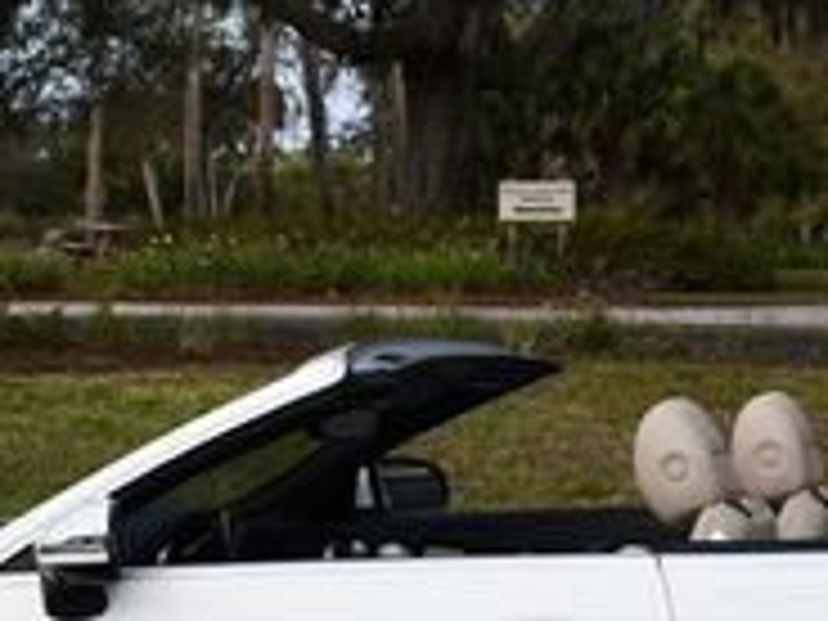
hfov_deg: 11.3
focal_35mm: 174
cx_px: 572
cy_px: 441
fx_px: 4162
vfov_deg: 8.5
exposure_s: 1/250
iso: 110
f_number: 8
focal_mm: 26
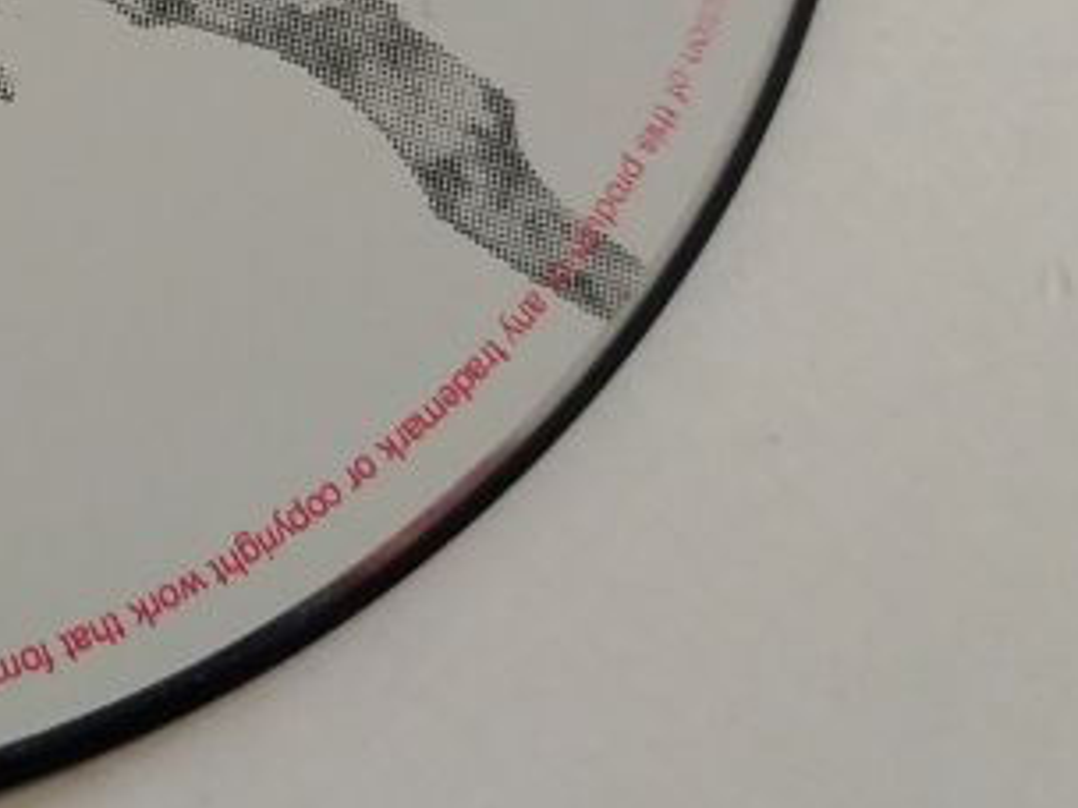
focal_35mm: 92
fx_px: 2865
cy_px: -351
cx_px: -532
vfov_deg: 15.0
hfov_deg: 18.8
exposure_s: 1/20
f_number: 1.9
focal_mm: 3.7
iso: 160
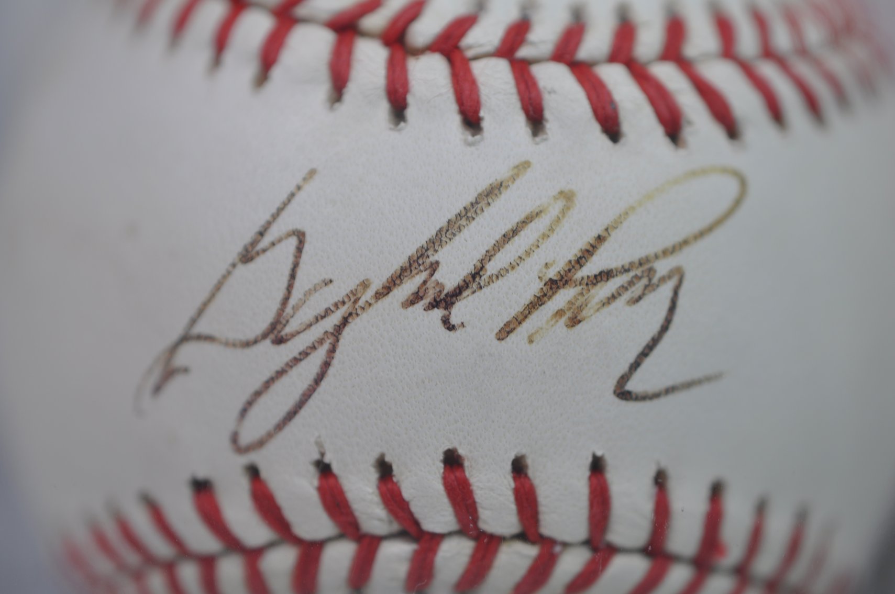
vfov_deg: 22.6
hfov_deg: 33.4
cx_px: 448
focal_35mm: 60
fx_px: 1490
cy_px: 297
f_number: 4
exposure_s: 1/60
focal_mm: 40
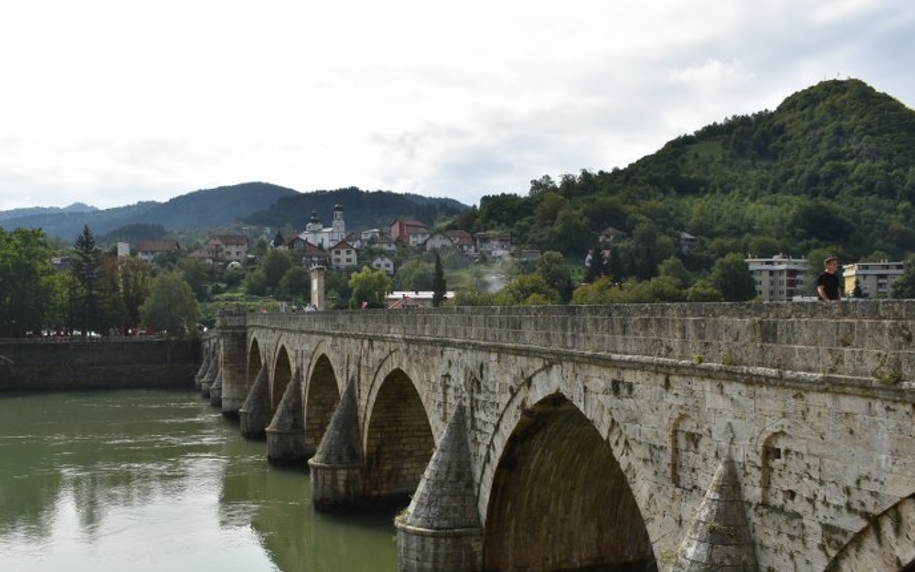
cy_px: 349
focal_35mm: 32
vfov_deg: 39.2
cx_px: 451
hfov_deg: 59.7
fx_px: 798
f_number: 11
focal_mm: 18
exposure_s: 1/200
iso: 100
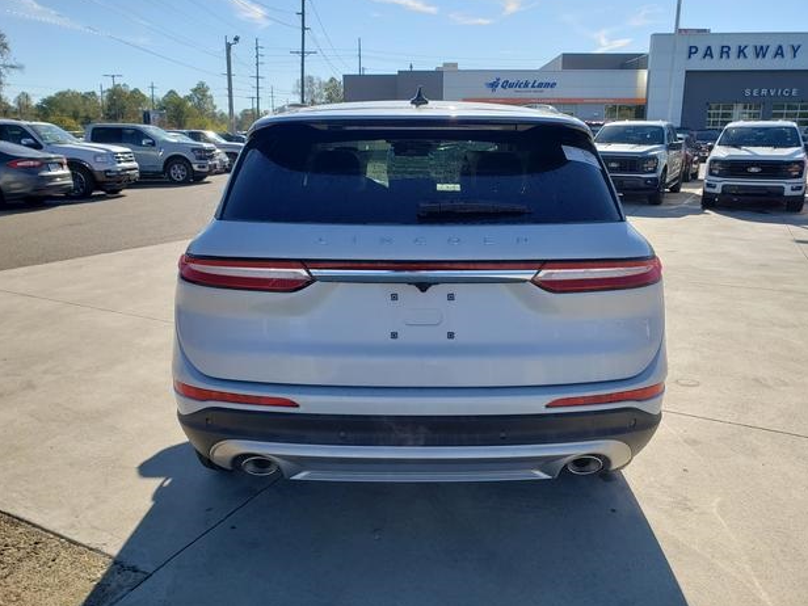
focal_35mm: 27
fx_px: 630
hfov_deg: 65.3
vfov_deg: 51.4
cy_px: 298
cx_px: 395
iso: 50
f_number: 2.4
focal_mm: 4.3
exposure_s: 1/1232
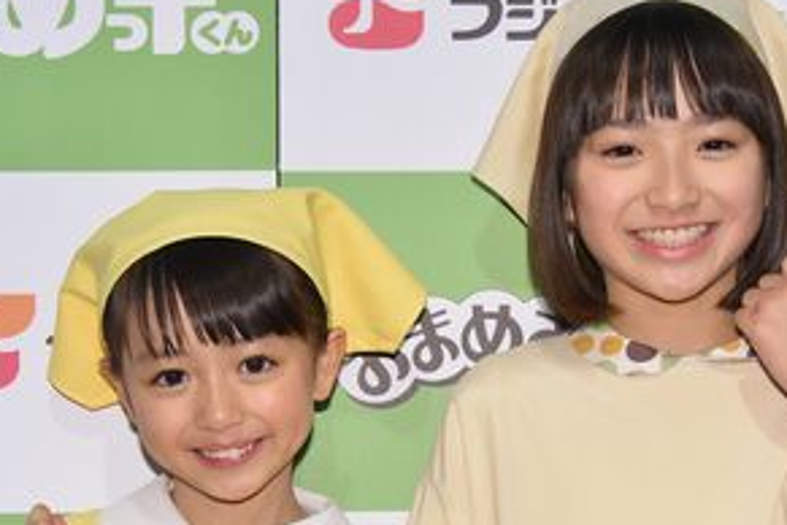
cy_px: 509
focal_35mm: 161
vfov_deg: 8.5
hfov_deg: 12.8
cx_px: 490
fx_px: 3519
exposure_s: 1/250
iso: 2000
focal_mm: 78
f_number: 5
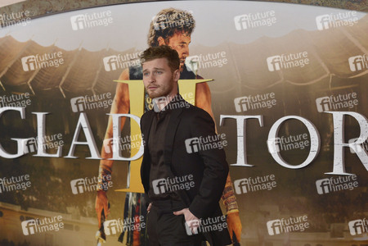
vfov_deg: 19.5
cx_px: 184
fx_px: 715
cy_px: 123
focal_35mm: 70
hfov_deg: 28.8
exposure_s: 1/320
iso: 500
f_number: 5.6
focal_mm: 70
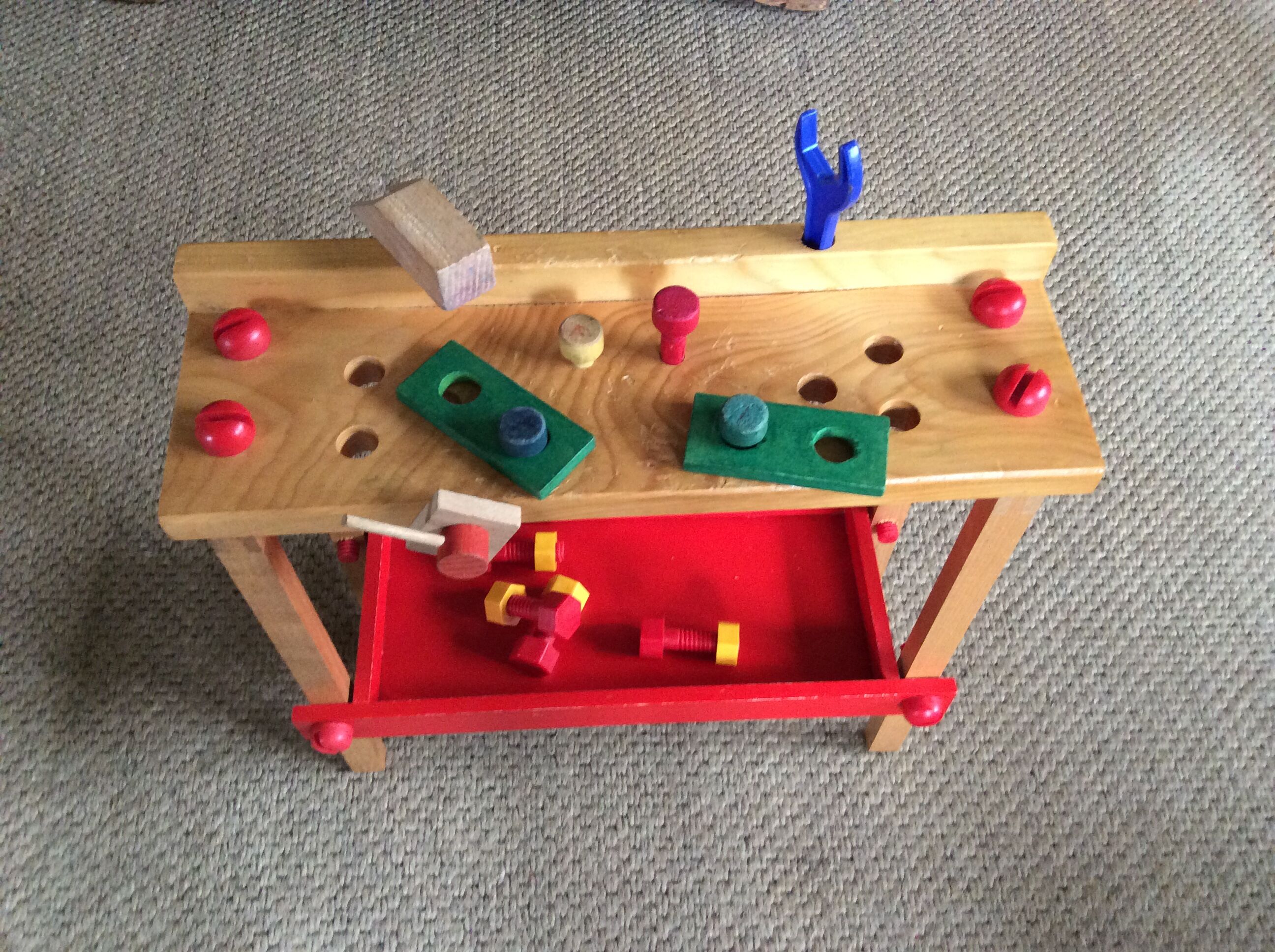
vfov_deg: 44.1
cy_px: 476
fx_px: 1177
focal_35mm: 32
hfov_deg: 56.9
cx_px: 638
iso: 200
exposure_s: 1/25
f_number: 2.4
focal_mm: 3.3
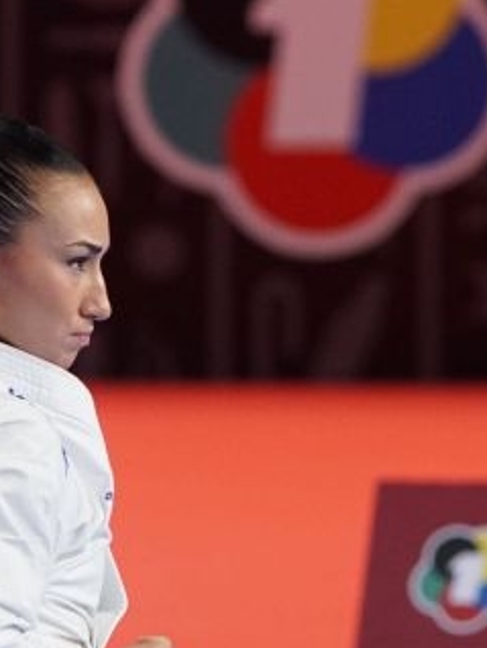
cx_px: 208
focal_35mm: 761
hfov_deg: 2.0
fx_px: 14256
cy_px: 291
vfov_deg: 2.6
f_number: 3.2
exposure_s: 1/400
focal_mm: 140
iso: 1000
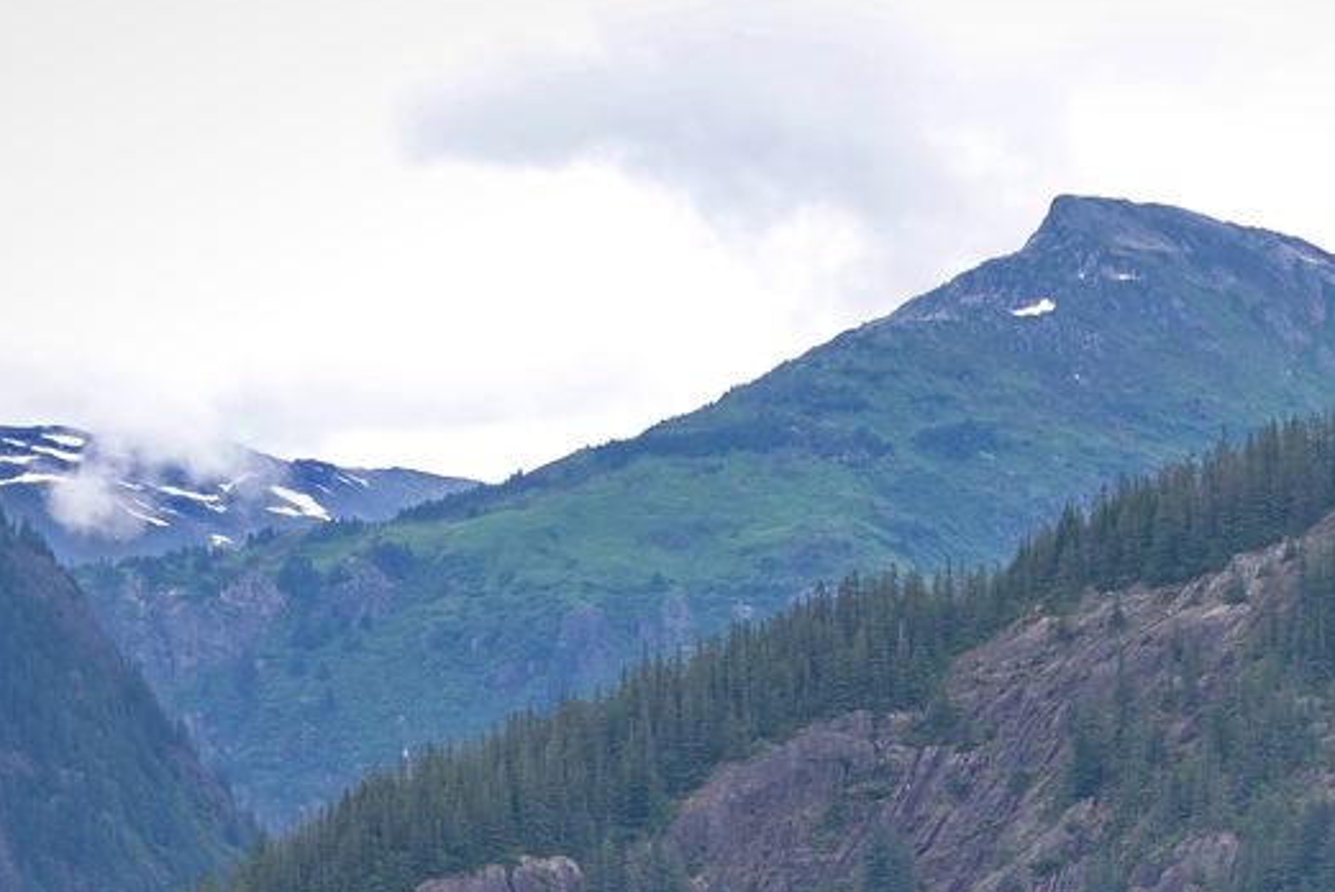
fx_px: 10203
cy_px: 892
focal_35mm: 275
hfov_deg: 7.5
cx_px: 1058
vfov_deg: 5.0
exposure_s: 1/250
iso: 125
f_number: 4.8
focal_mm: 112
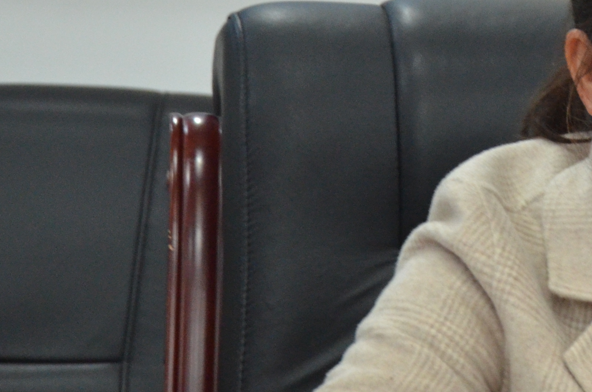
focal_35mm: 268
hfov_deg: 7.6
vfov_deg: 5.1
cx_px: 827
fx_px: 4398
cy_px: 155
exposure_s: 1/40
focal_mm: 58
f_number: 5
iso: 1600
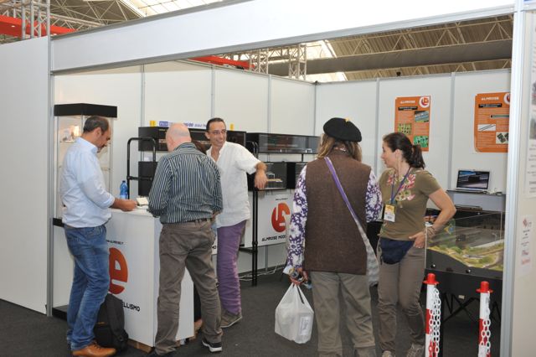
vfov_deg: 31.9
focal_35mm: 42
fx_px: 625
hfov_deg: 46.4
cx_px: 268
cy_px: 178
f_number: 8
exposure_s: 1/50
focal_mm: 42
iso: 640
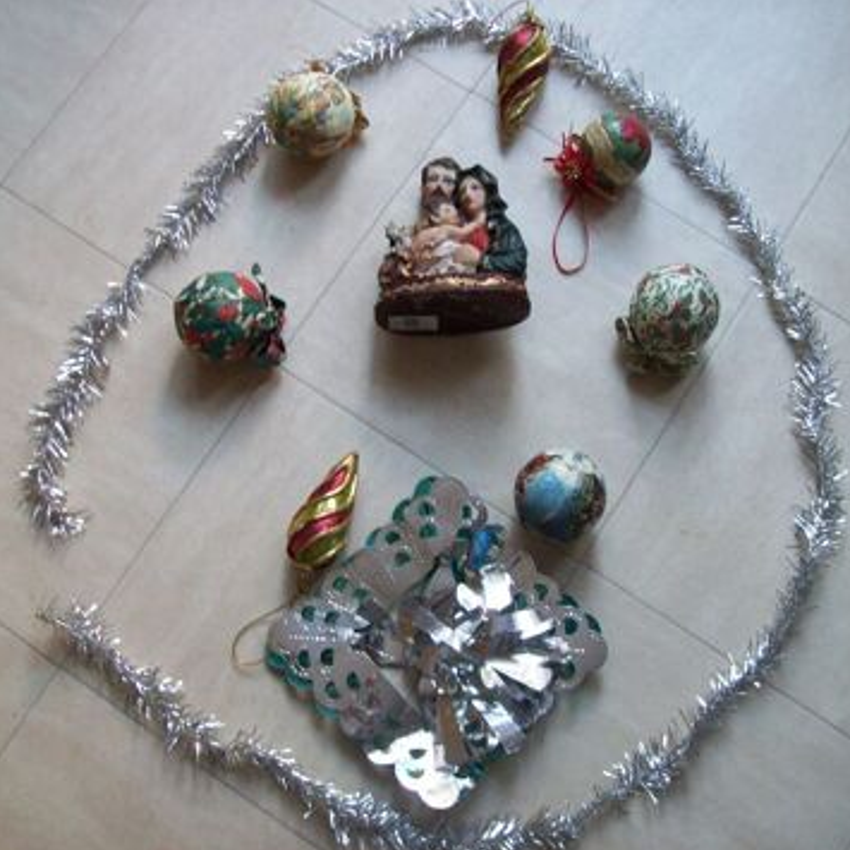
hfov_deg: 39.2
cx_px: 412
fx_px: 1195
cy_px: 426
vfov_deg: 39.2
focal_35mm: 43
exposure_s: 1/16.3
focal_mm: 6
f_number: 2.7
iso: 160
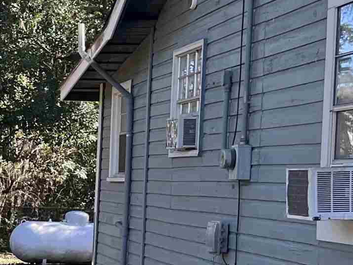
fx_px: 1142
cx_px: -333
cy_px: 234
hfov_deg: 14.7
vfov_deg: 13.1
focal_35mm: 112
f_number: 1.6
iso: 50
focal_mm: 5.1
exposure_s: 1/445
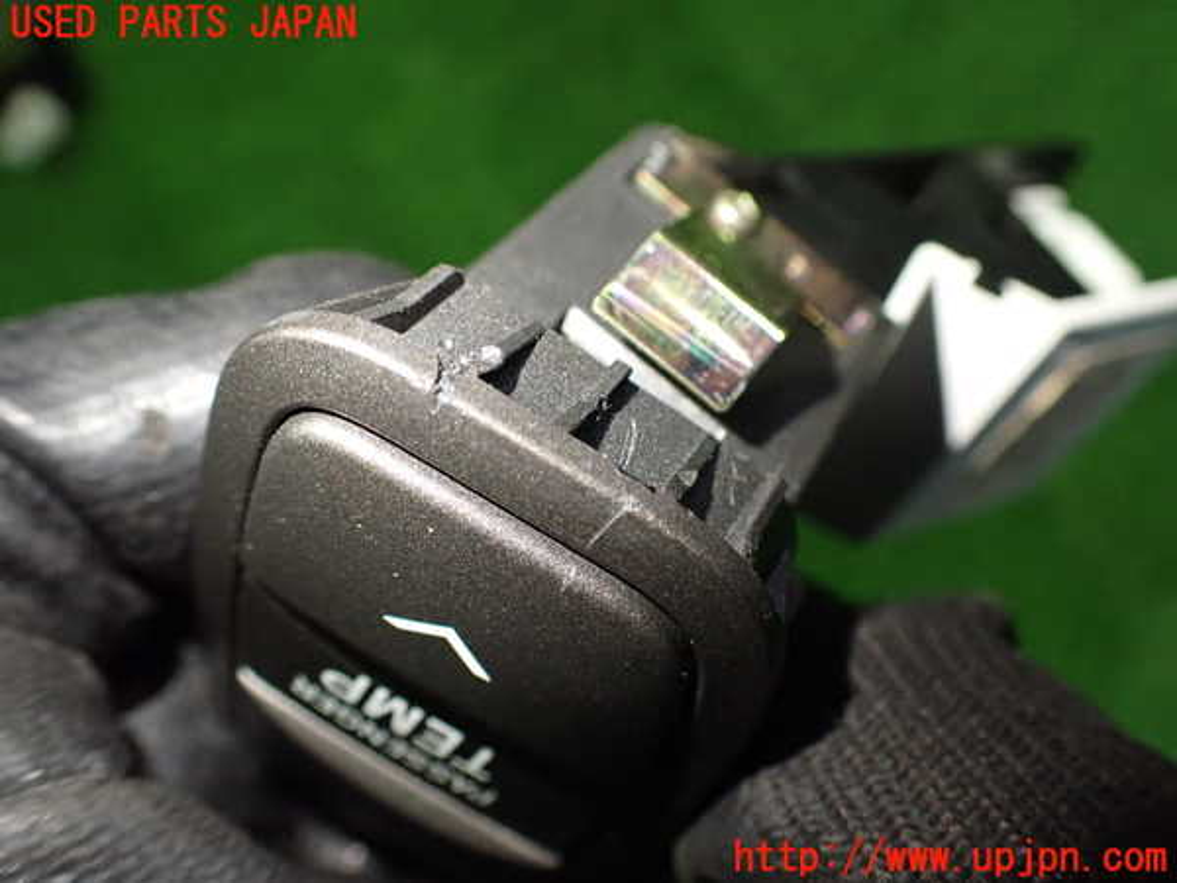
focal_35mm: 30
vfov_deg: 46.8
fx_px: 1020
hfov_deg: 60.0
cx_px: 588
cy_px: 442
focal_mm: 5.4
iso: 800
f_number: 2.3
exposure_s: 1/100
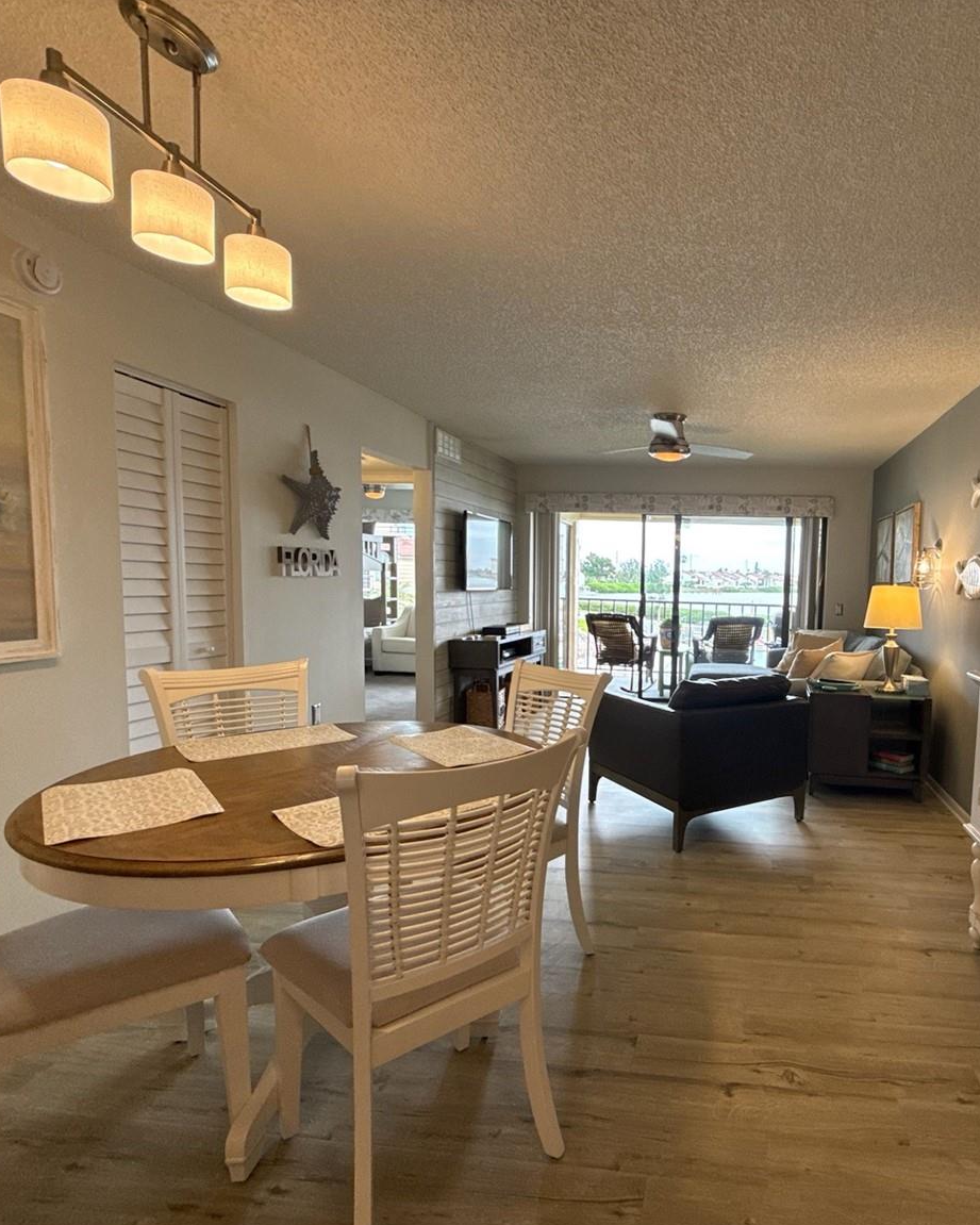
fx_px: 689
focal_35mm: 19
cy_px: 635
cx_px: 685
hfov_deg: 68.0
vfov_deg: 83.2
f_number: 2.2
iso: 125
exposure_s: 1/120
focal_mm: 2.22
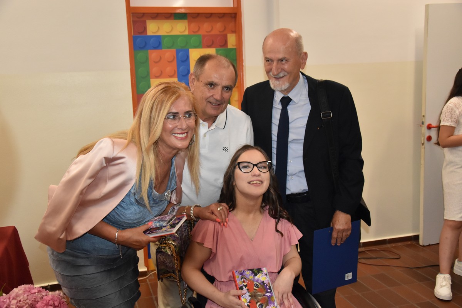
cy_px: 154
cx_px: 231
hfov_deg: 51.3
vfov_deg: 35.5
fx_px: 481
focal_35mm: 38
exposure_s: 1/100
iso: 1600
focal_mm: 25
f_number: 4
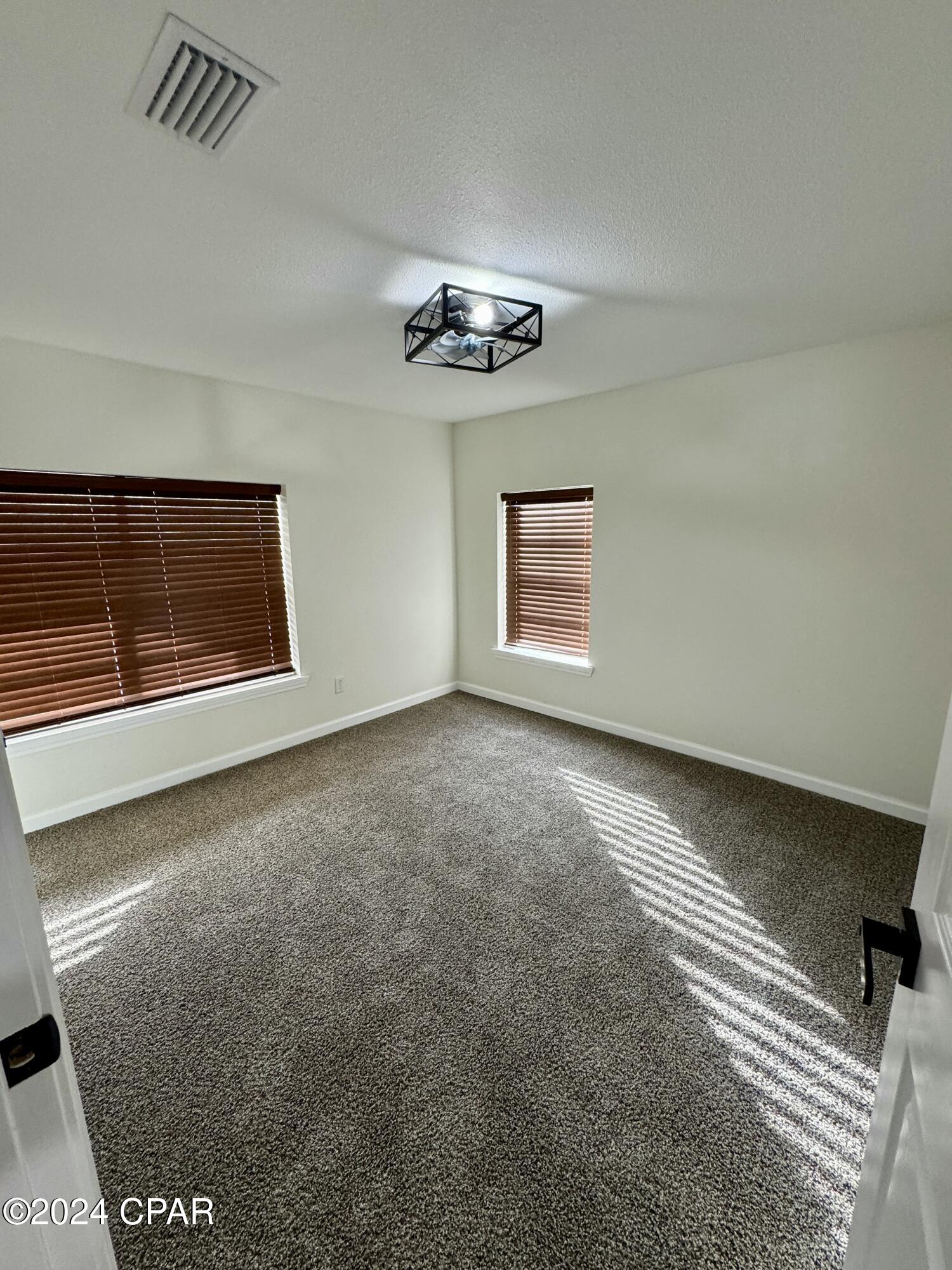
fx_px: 513
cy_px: 635
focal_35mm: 14
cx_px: 476
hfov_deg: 85.7
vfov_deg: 102.1
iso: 200
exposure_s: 1/120
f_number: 2.2
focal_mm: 2.22
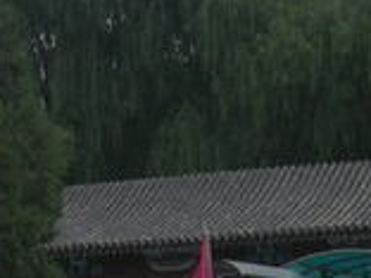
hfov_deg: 14.2
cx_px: -76
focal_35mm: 135
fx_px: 1447
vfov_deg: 10.4
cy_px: 492
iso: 50
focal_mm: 5.8
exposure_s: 1/398
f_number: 2.8
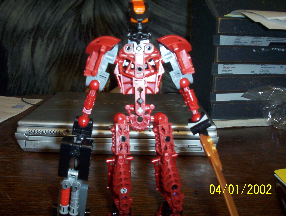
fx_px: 323
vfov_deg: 37.0
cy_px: 108
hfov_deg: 47.8
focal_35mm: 39
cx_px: 143
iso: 140
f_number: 4.5
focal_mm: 6
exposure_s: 1/30
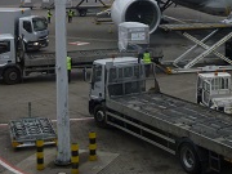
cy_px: -28
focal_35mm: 77
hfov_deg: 25.2
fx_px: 516
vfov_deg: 18.3
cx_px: 157
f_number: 3.1
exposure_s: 1/80
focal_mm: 4.5
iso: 100
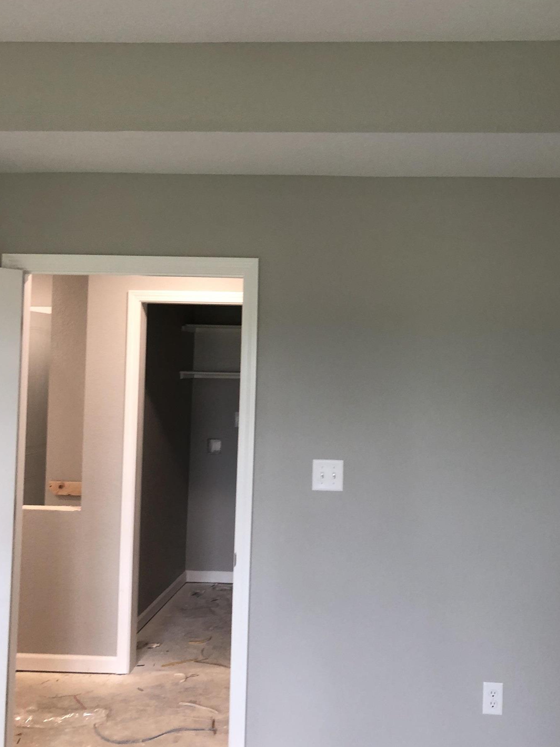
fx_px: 777
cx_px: 349
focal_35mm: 36
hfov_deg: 39.4
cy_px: 328
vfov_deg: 51.2
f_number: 1.8
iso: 40
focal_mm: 4
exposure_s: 1/24
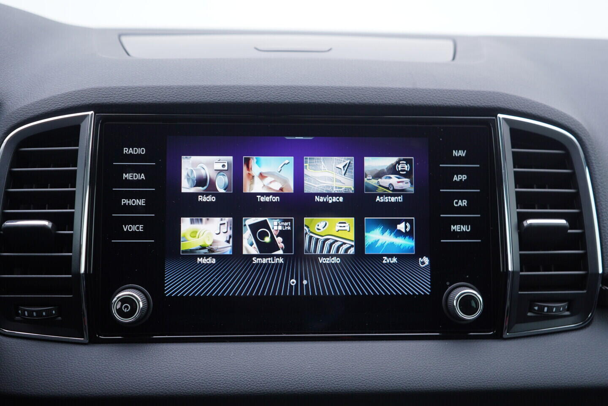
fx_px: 608
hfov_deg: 53.1
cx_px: 304
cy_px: 203
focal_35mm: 36
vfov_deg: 36.9
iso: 160
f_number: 2.8
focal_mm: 24
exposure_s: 1/40
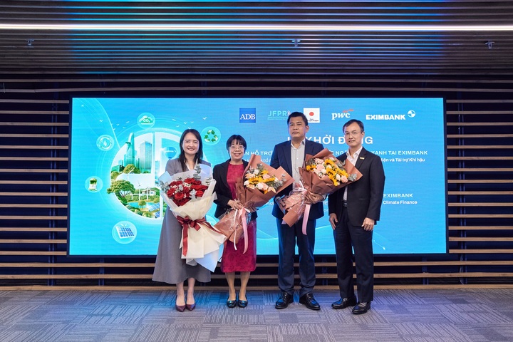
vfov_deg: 42.3
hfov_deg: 60.3
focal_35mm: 31
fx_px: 442
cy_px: 171
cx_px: 256
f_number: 7.1
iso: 2500
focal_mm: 31
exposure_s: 1/100
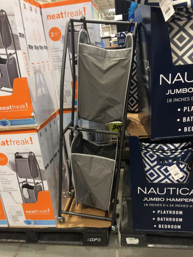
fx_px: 216
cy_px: 128
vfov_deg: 61.7
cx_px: 96
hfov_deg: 48.2
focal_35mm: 29
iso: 125
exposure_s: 1/30
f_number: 2.2
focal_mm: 4.15
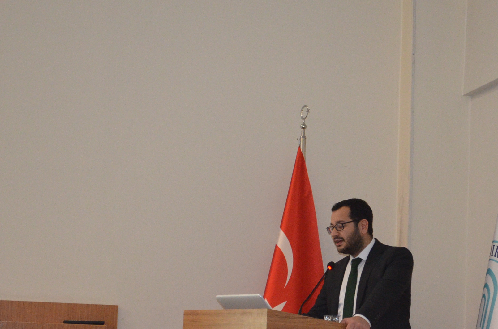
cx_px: 299
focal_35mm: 101
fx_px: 1394
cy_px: 211
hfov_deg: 20.2
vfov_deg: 13.5
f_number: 5.3
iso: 2800
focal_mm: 44
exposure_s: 1/60
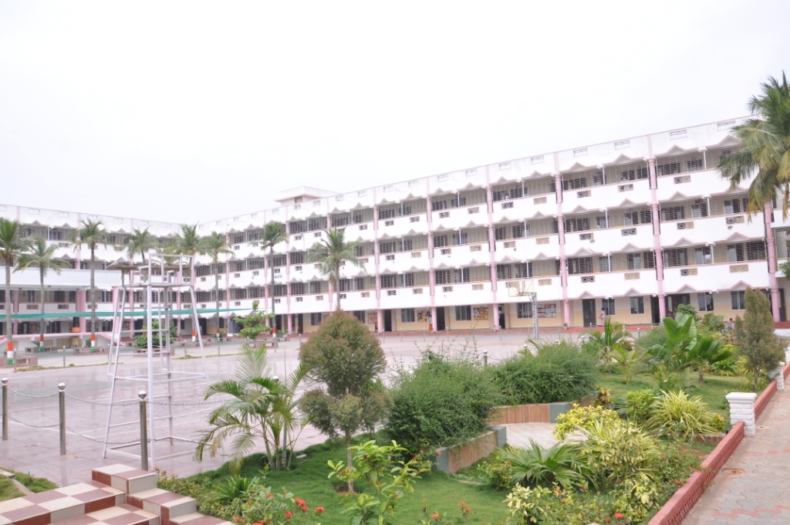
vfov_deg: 47.8
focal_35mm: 27
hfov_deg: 67.4
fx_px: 592
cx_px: 395
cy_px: 262
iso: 400
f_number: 13
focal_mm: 18
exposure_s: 1/160
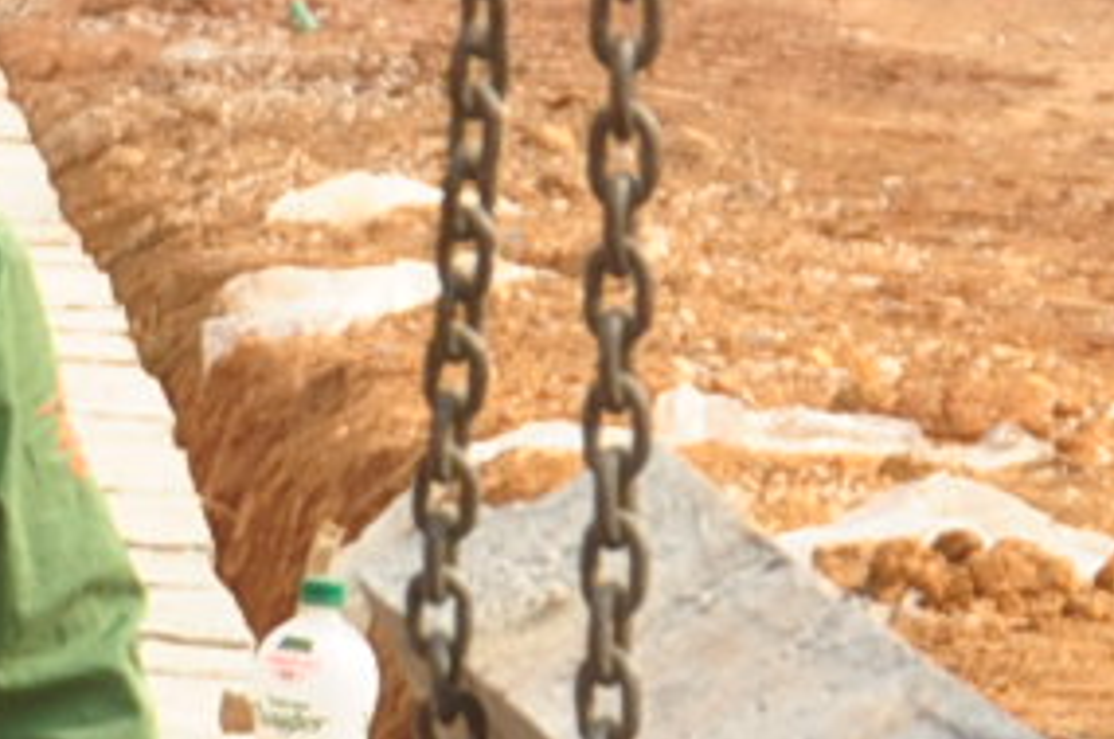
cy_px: 837
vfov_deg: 1.4
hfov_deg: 2.1
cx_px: 223
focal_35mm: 961
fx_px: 29680
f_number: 5.6
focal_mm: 85
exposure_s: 1/160
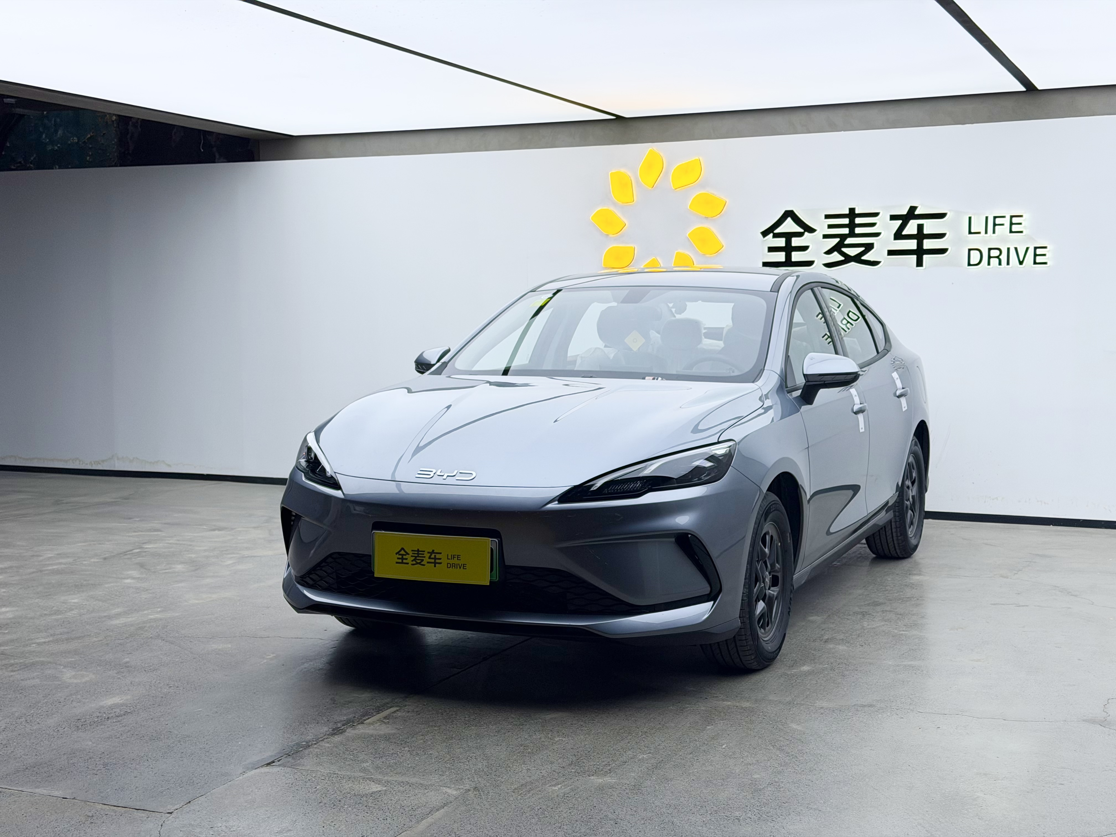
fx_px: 1547
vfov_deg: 30.3
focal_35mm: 48
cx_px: 558
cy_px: 418
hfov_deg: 39.7
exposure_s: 1/236
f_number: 1.78
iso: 64
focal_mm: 6.76
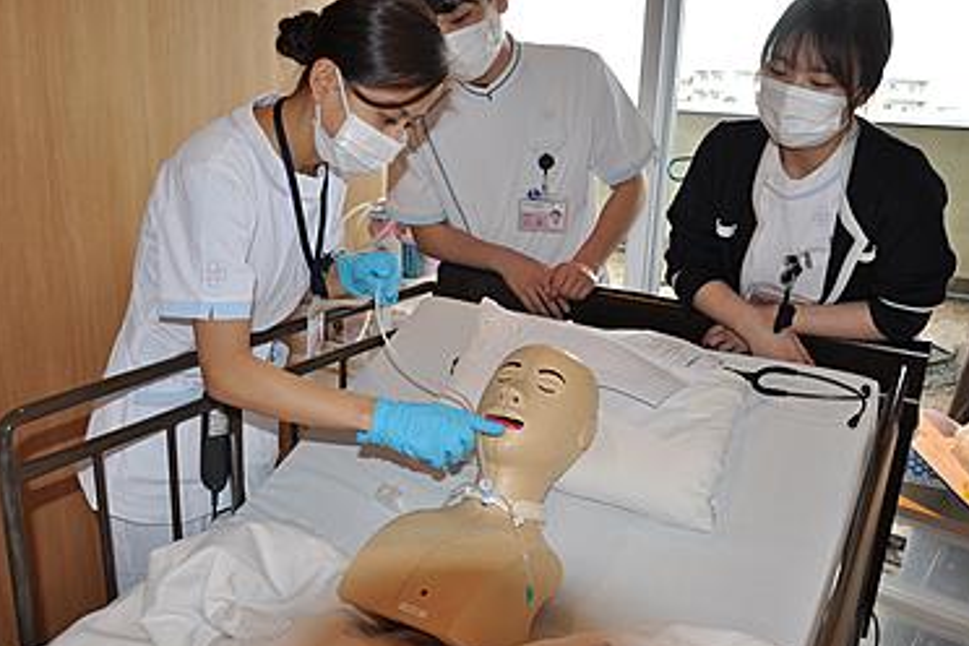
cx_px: 461
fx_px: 781
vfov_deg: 44.9
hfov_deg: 63.6
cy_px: 339
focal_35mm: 29
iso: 640
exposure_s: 1/125
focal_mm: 18
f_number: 3.5
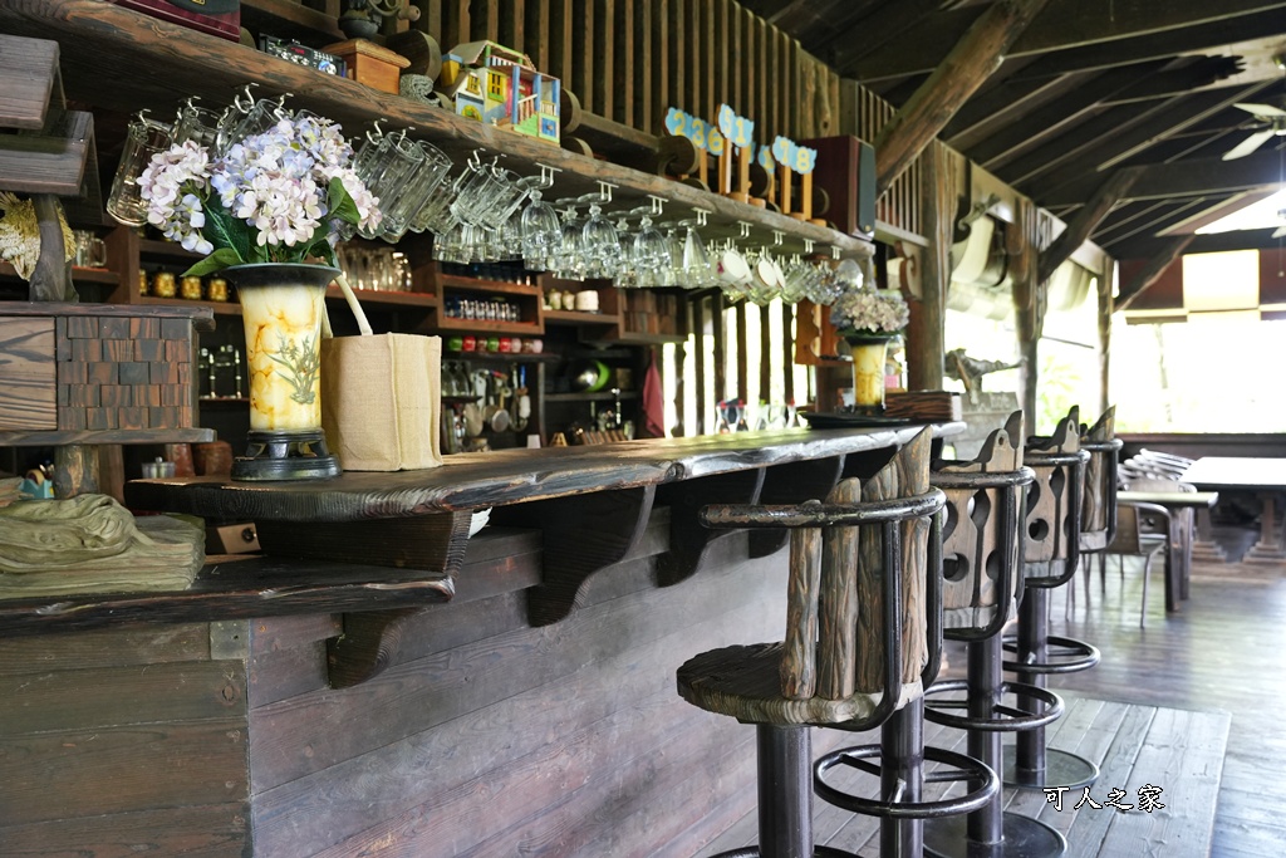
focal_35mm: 30
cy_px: 429
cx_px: 643
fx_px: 1075
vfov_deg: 43.5
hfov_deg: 61.8
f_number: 4
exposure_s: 1/50
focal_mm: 30.1
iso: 1600
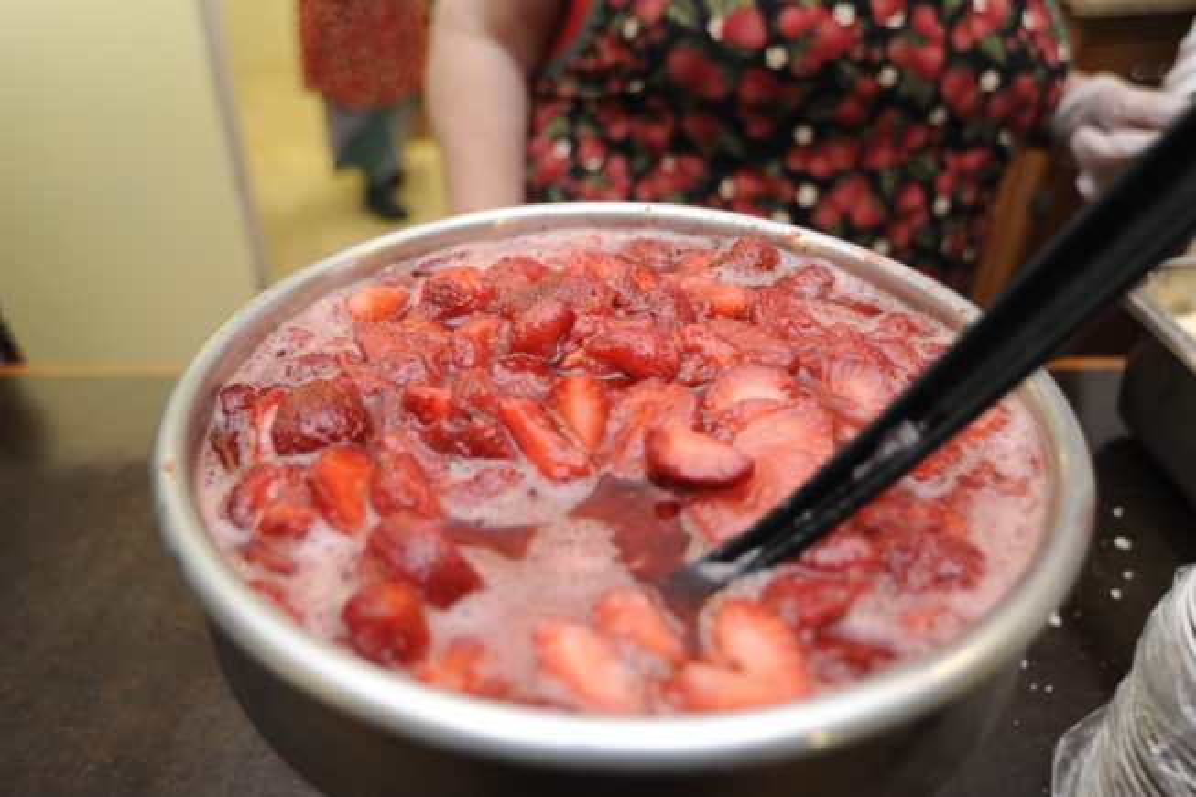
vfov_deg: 46.4
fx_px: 930
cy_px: 398
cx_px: 598
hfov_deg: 65.5
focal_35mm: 28
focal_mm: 28
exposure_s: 1/100
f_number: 4.2
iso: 1250
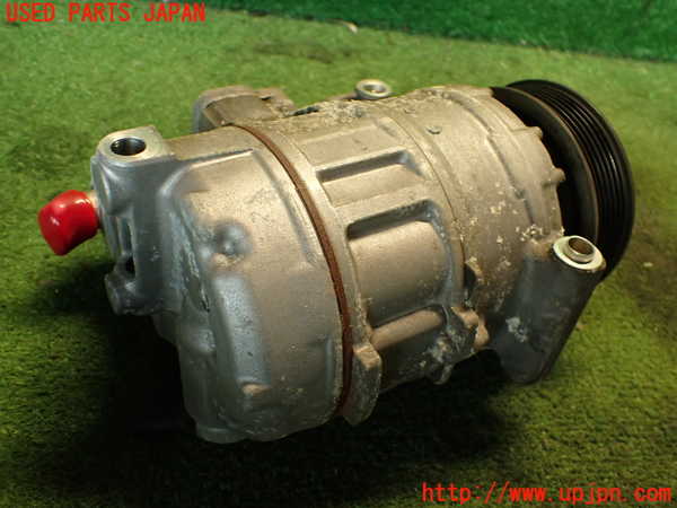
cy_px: 254
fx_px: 626
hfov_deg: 56.8
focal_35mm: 32
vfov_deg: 44.2
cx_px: 338
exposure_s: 1/30
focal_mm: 5.79
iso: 320
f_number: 2.4
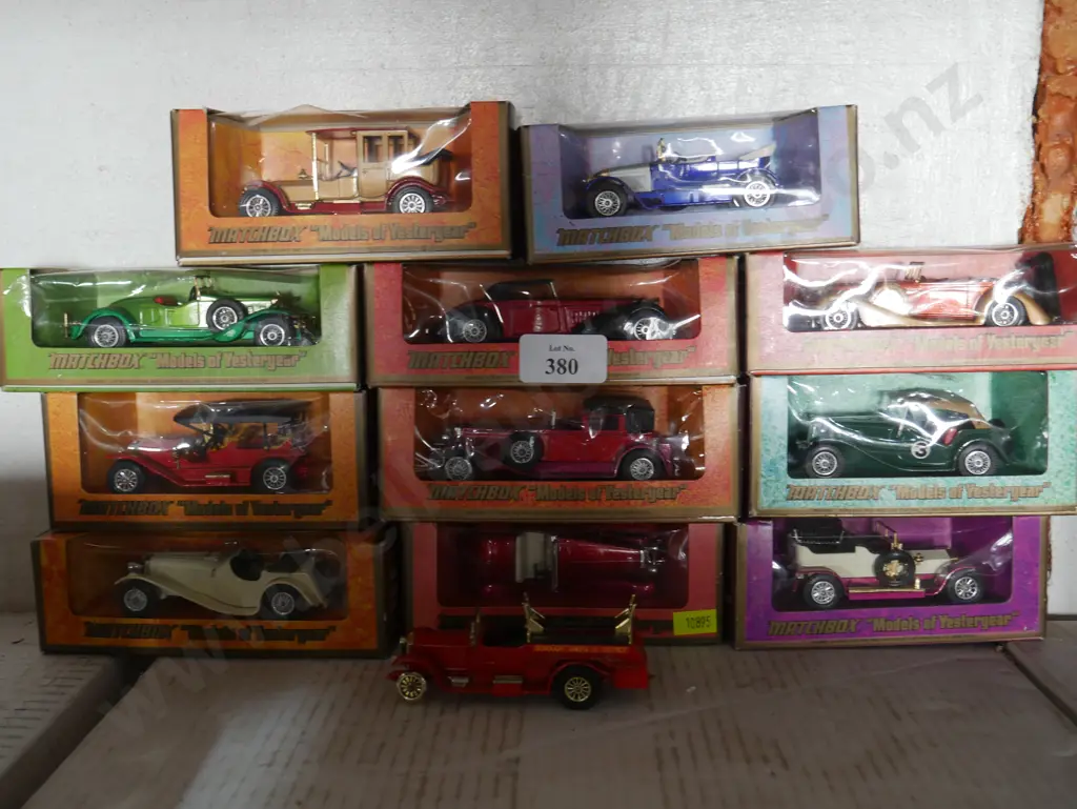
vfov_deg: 39.7
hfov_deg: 51.3
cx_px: 538
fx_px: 1121
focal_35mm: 36
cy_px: 404
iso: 500
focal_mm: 18
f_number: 4
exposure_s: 1/60
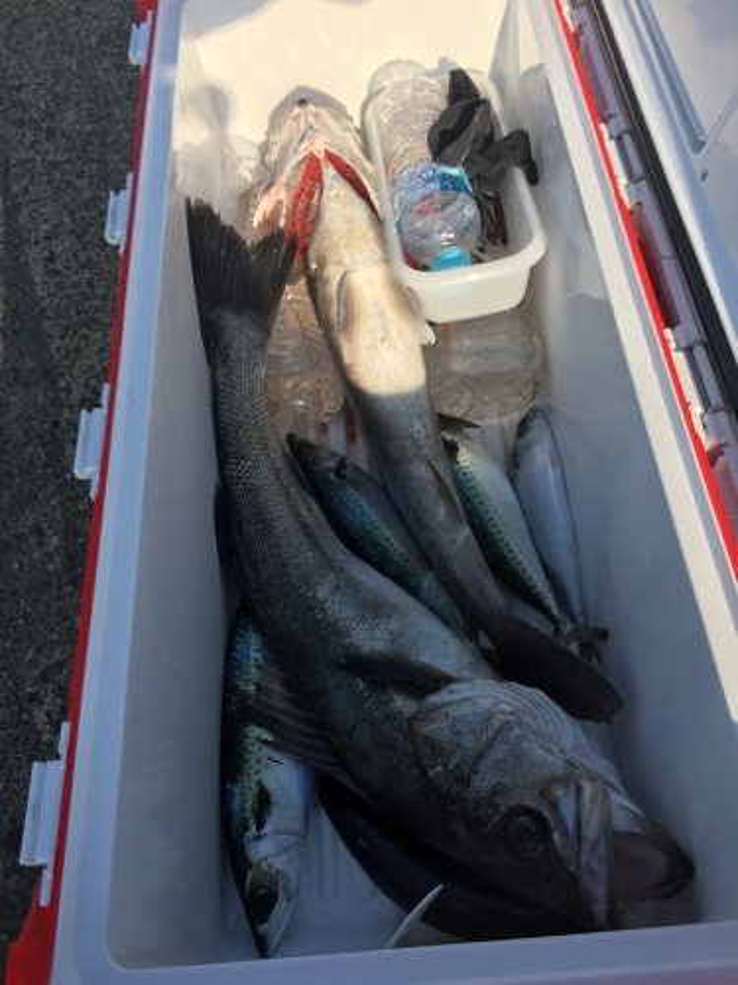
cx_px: 369
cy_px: 492
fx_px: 824
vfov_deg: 61.7
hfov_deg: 48.2
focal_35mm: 29
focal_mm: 4.15
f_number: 2.2
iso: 25
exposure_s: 1/1083
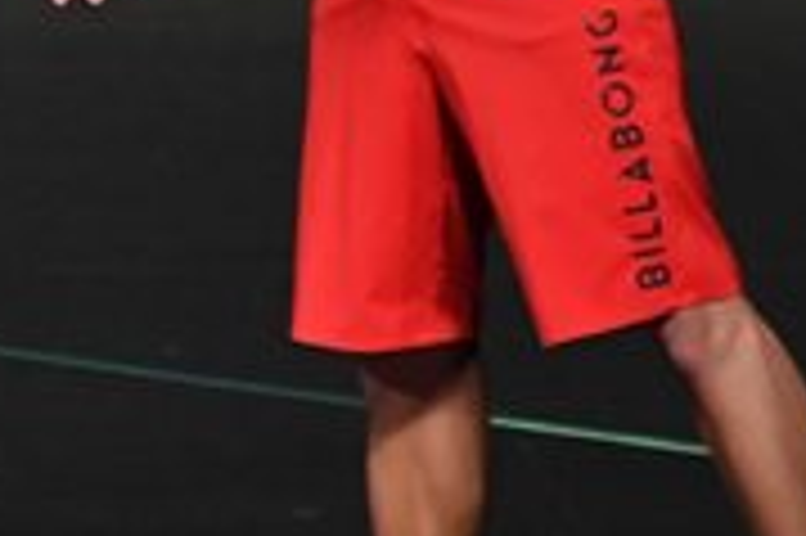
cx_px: -268
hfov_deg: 1.5
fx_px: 30532
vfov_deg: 1.0
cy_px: -63
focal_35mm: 1365
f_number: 5.6
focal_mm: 210
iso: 4000
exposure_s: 1/400
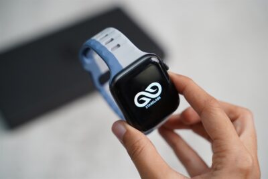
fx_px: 559
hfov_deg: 27.0
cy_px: 90
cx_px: 134
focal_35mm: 75
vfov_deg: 18.2
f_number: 4
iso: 640
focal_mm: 75
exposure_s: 1/80
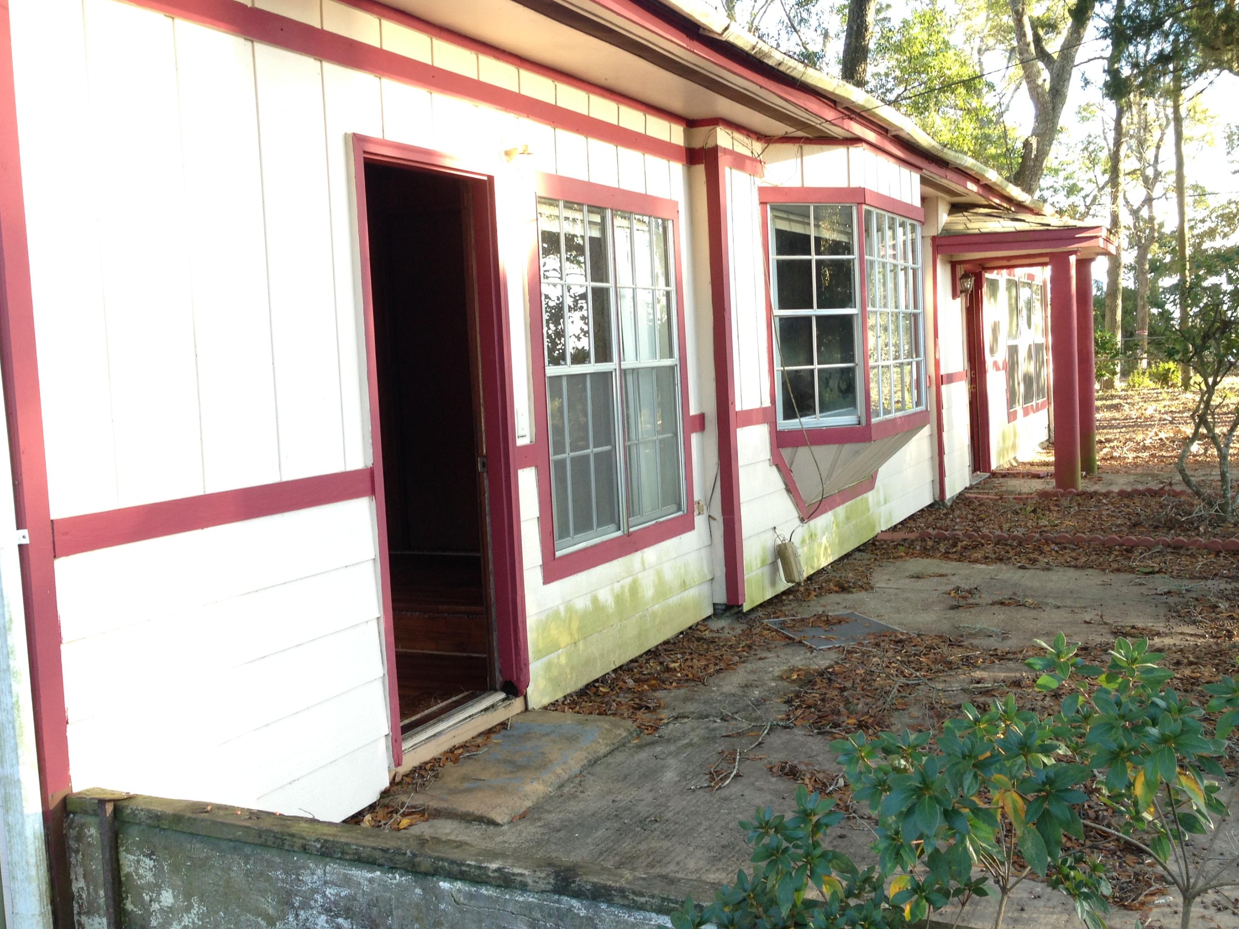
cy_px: 426
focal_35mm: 37
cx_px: 622
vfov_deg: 38.6
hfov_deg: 50.1
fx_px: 1324
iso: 50
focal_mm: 4.12
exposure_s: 1/50
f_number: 2.4
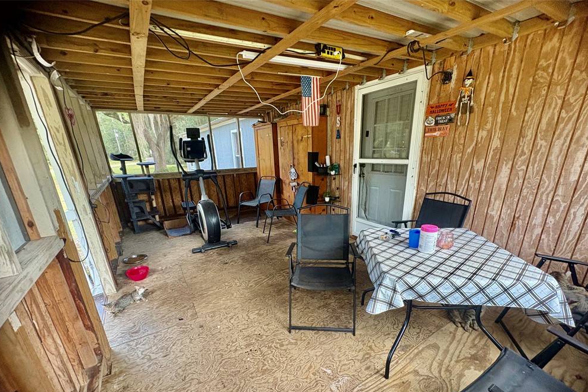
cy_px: 226
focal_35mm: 15
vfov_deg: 76.8
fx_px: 245
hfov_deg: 100.4
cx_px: 295
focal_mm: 2.22
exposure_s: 1/60
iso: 320
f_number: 2.2
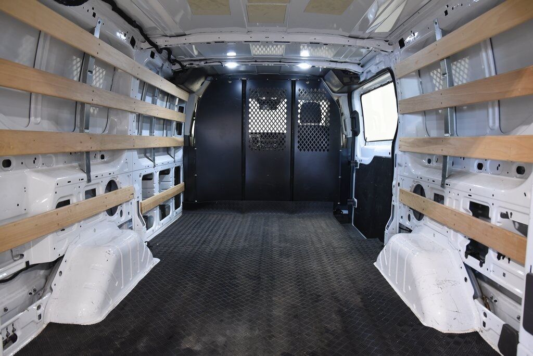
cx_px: 266
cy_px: 178
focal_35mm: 24
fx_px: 356
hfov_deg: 73.7
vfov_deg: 53.2
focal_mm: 24
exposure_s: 1/20
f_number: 5
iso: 1600
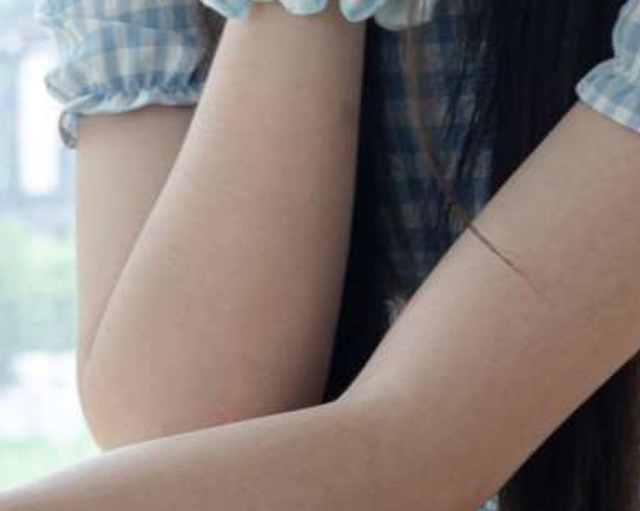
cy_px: 277
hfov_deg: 8.5
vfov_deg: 7.0
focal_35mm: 222
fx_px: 4203
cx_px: -394
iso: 250
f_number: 5
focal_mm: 35
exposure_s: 1/60
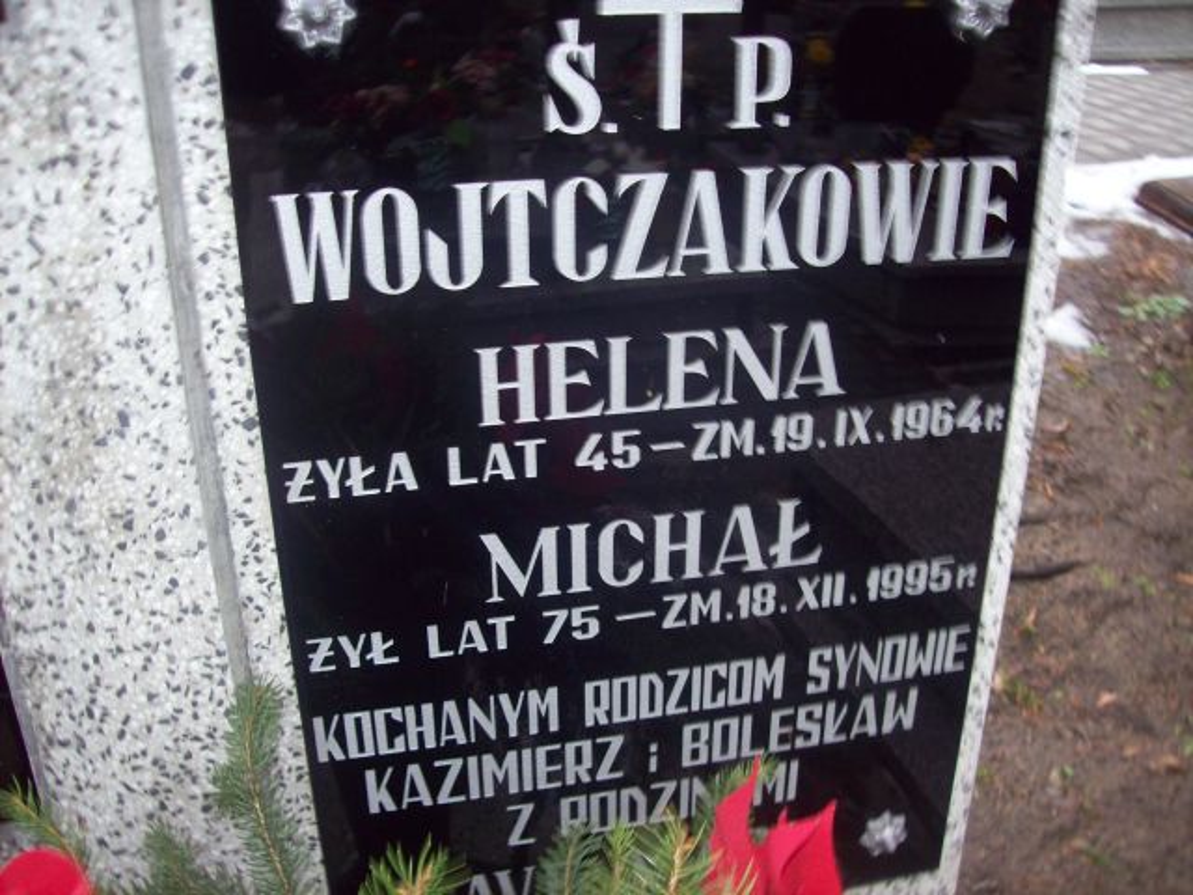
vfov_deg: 39.7
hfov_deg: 51.4
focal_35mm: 36
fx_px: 1241
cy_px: 448
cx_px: 596
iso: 80
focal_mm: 6
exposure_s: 1/64
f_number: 2.7
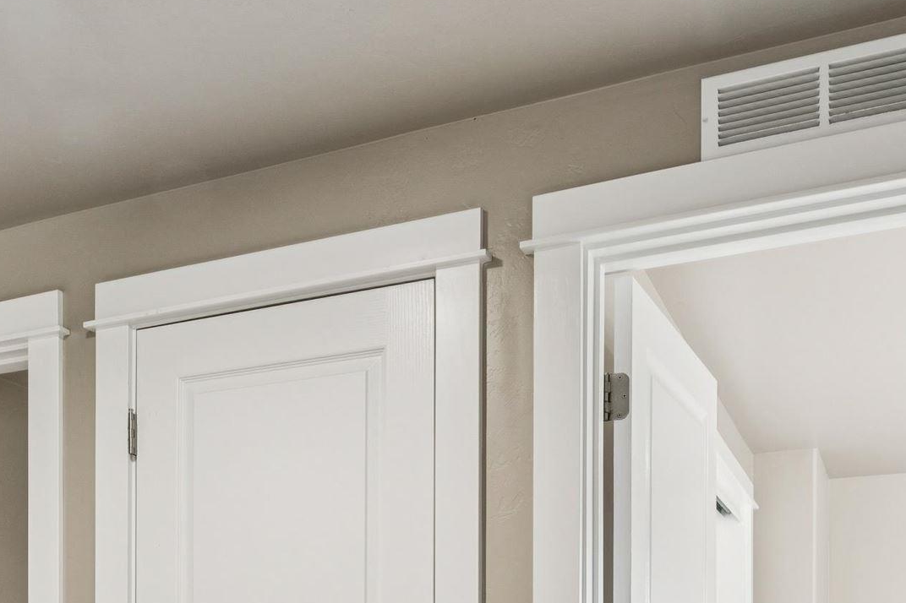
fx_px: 1118
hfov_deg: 44.0
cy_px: 717
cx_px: 396
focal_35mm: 44
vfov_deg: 26.9
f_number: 13
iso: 400
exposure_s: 1/6
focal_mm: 15.5
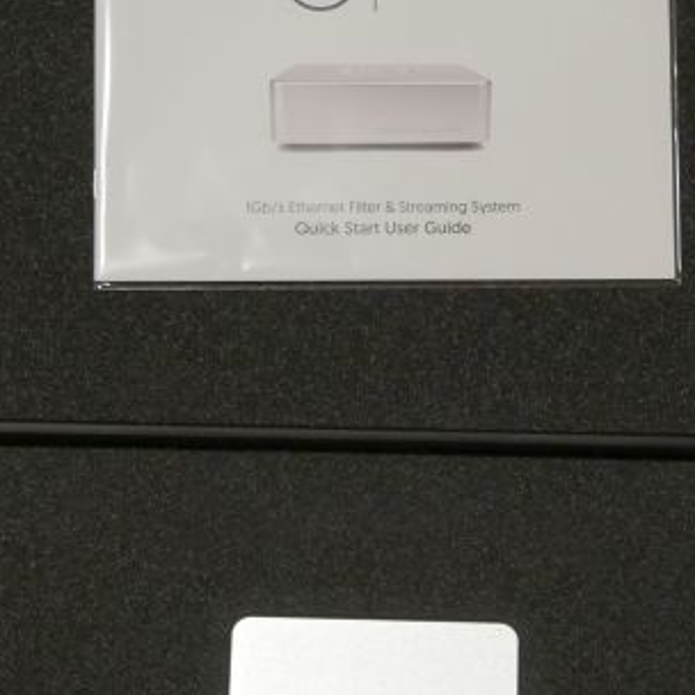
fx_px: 2749
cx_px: 368
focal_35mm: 121
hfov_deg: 14.4
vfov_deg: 14.4
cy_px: 431
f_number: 4.2
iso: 3200
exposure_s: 1/50
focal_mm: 26
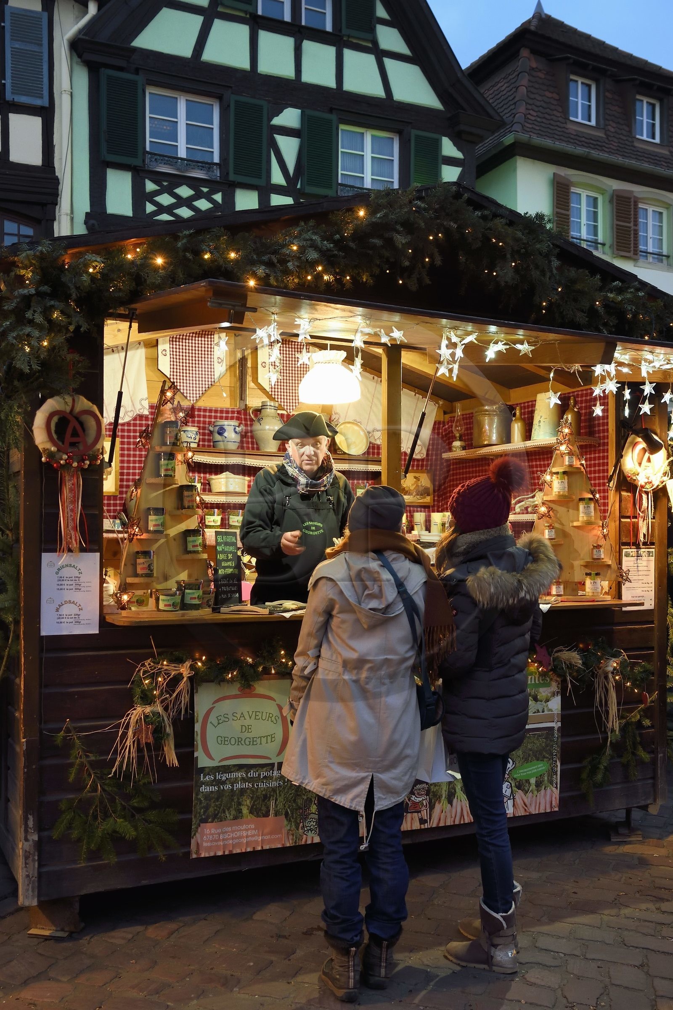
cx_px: 336
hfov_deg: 41.1
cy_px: 505
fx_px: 898
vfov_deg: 58.7
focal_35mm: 32
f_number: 9
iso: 2000
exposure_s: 1/10
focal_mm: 32
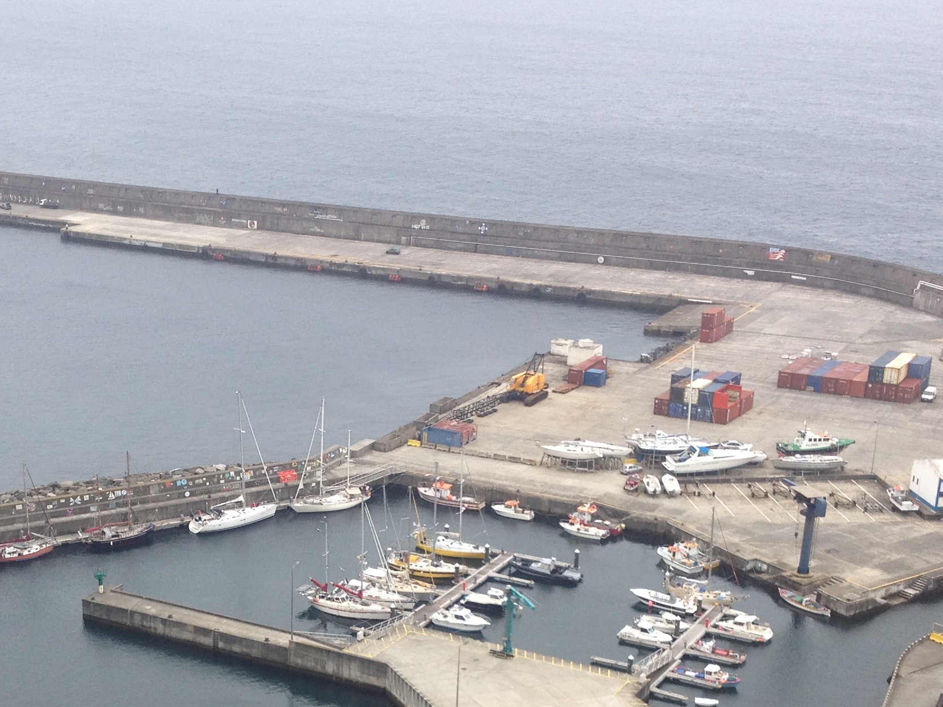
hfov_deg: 28.2
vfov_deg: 21.3
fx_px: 1852
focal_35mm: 68
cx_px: 262
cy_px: 603
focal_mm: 4.28
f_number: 2.4
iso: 50
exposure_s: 1/120
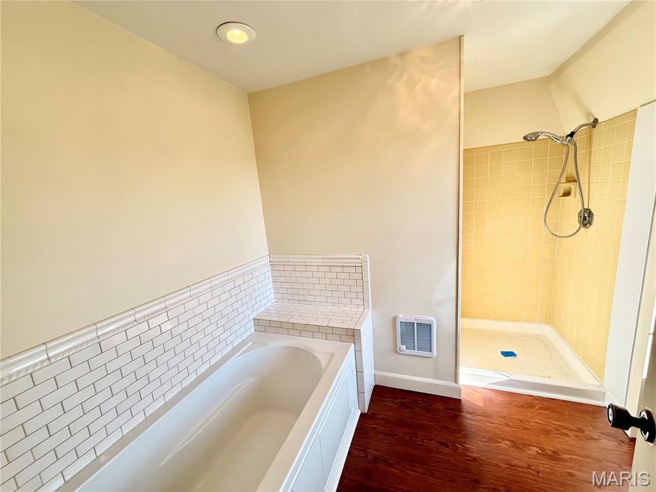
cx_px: 328
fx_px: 265
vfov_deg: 85.7
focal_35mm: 14
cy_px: 246
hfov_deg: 102.1
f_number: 2.2
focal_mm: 2.22
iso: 100
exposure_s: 1/120
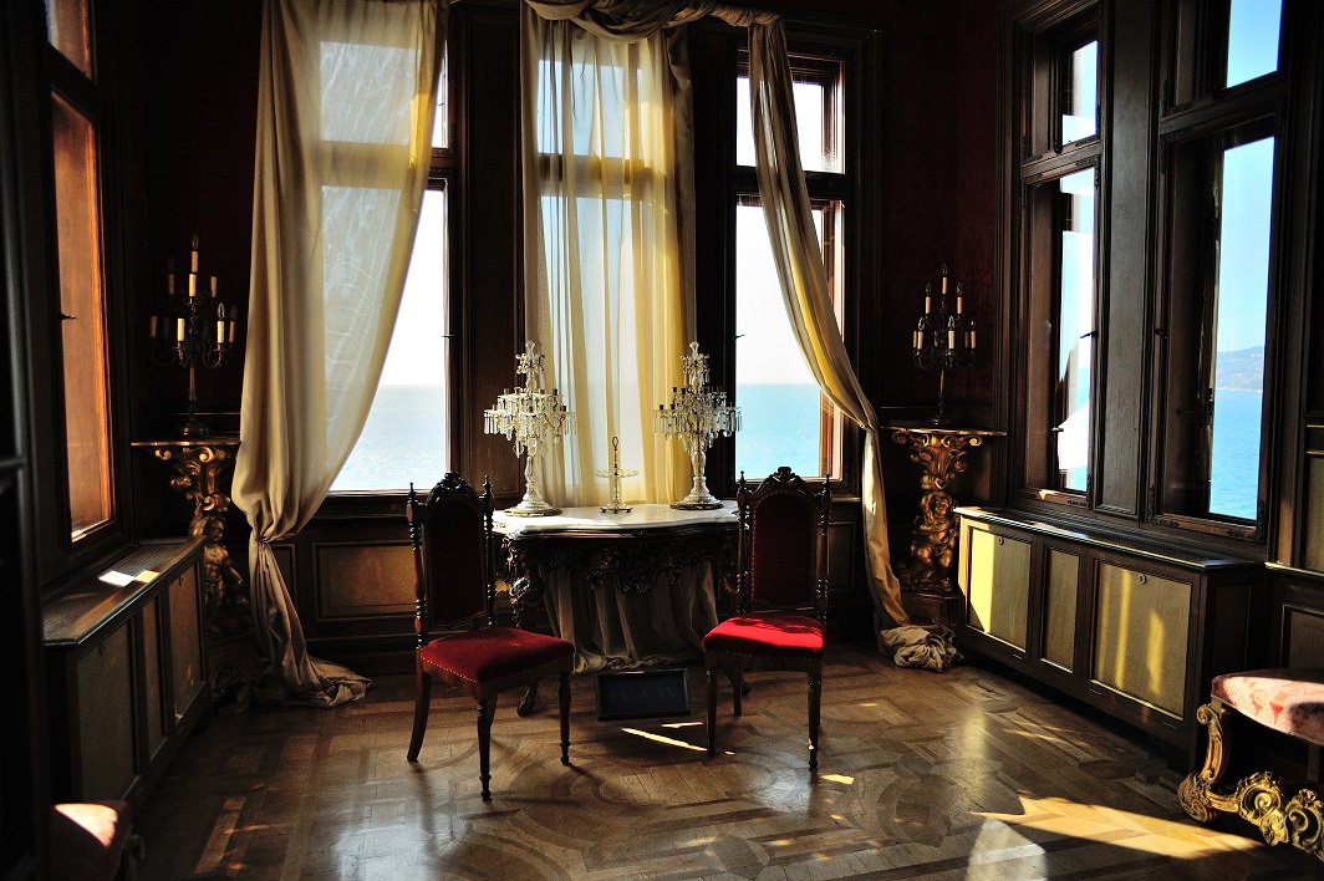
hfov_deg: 73.8
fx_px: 882
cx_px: 662
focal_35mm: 24
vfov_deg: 53.1
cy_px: 440
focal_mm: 24
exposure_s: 1/3200
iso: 800
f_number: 2.8
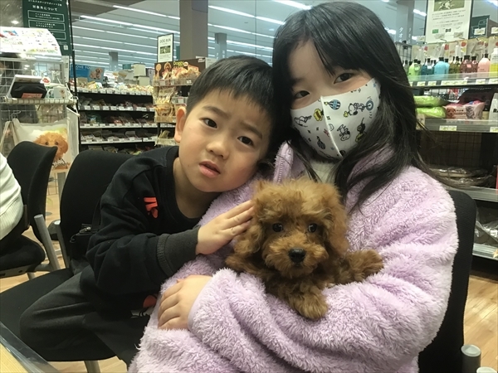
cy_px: 186
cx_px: 249
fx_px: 446
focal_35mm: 31
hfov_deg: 58.4
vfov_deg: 45.4
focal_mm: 3.3
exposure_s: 1/30
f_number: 2.4
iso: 80
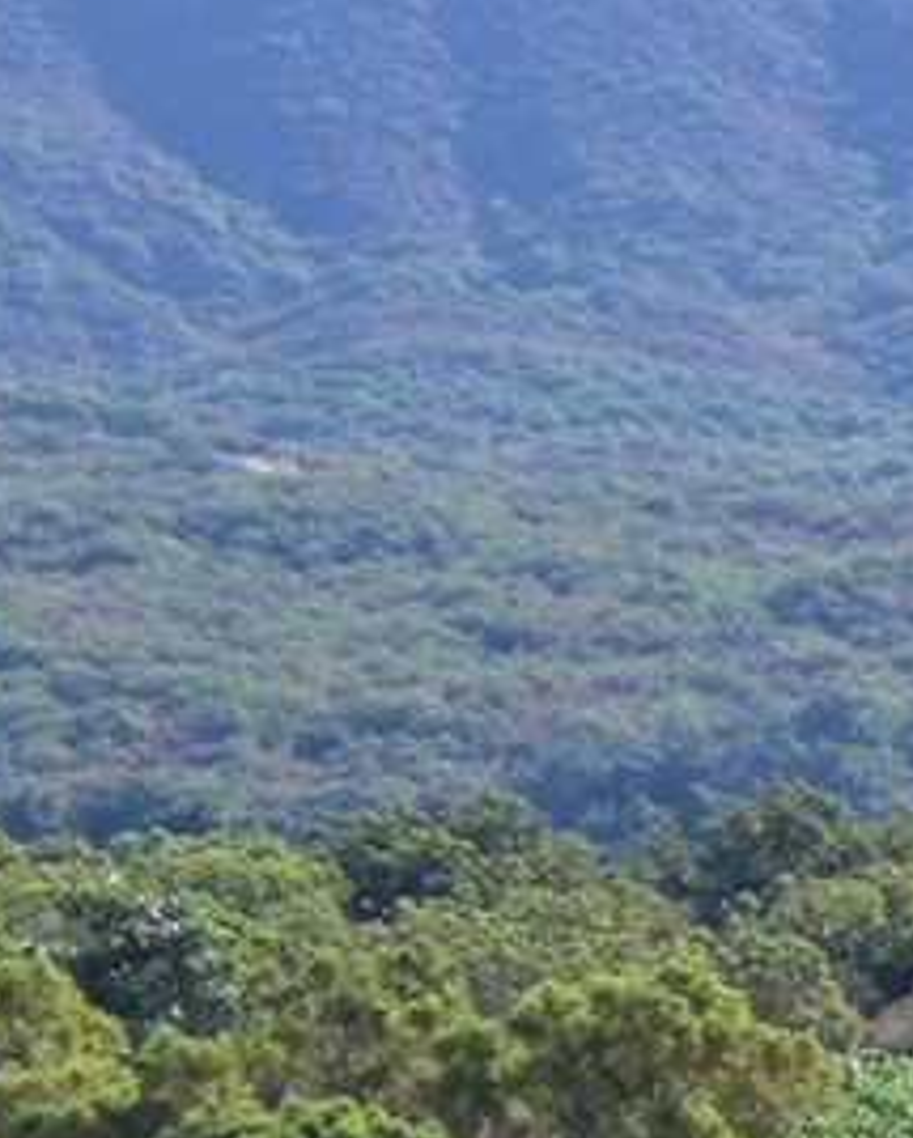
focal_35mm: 466
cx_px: 1979
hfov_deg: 3.3
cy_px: 1310
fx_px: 15713
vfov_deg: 4.1
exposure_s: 1/800
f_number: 2.8
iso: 80
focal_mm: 17.7
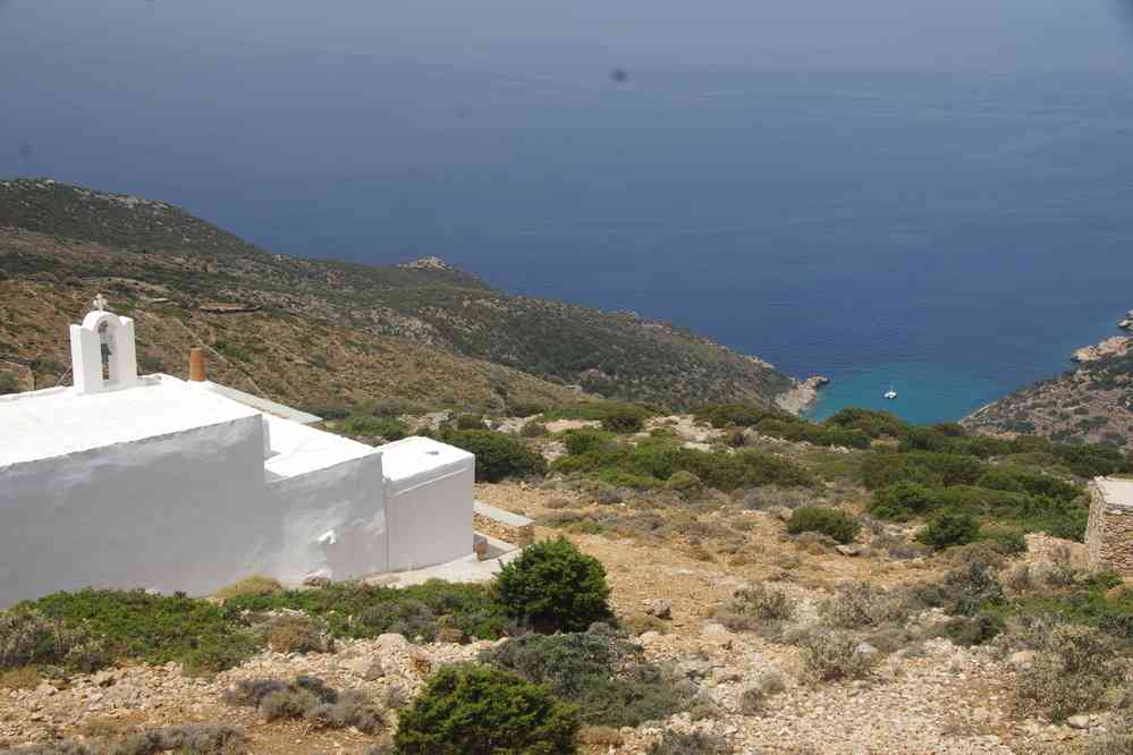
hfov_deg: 45.4
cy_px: 378
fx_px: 1353
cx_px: 566
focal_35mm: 43
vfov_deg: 31.2
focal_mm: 29.4
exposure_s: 1/100
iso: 200
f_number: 11
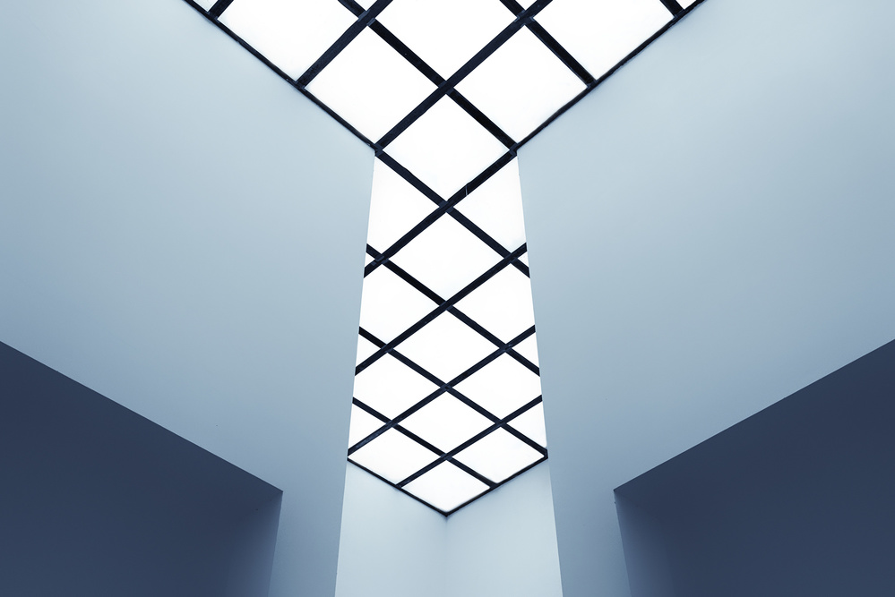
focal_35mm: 38
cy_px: 298
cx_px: 448
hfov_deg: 50.7
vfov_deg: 35.1
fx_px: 945
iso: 320
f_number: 8
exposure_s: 1/320
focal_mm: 38
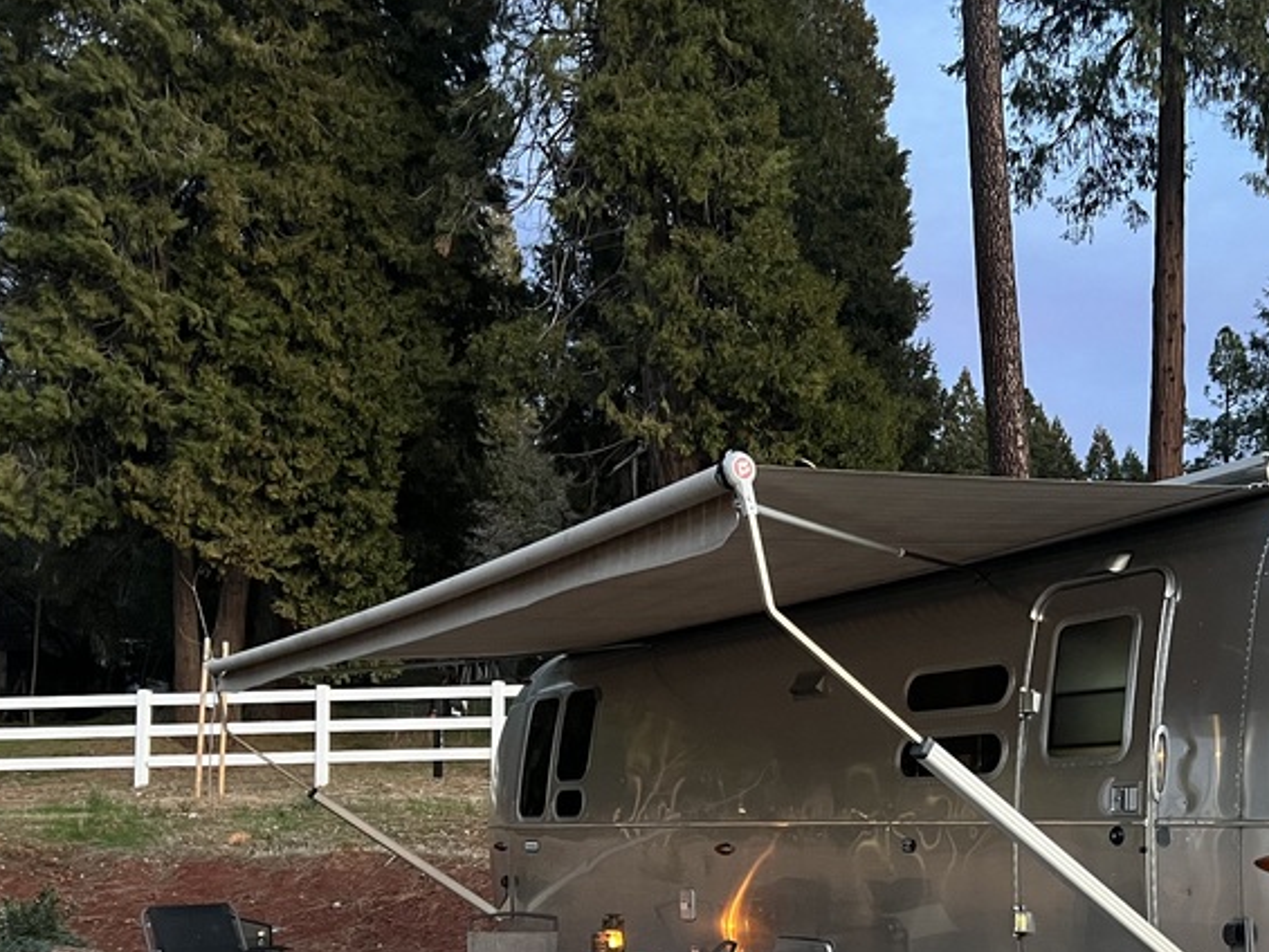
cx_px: 840
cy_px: 727
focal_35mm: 46
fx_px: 1687
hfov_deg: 40.7
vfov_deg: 30.9
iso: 500
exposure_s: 1/30
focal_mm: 5.7
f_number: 1.5
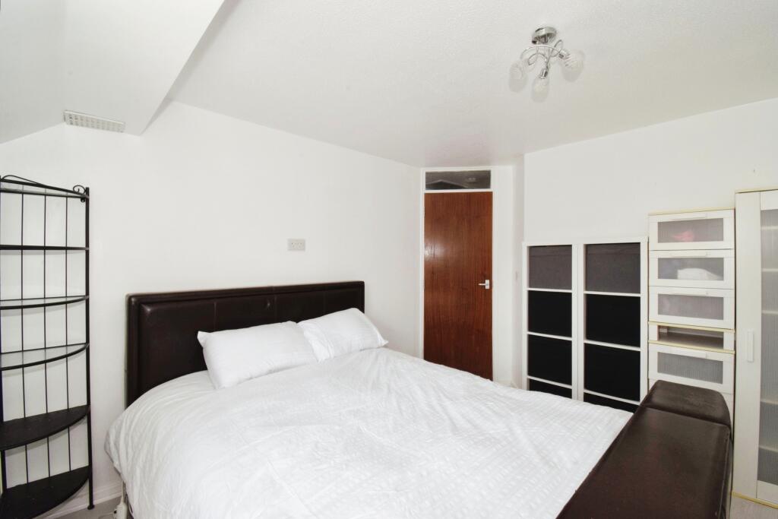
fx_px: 324
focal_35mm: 15
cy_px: 260
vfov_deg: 77.3
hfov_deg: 100.4
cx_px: 389
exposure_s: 1/60
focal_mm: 10
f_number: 20
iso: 1000
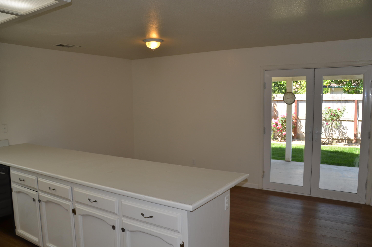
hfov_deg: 65.6
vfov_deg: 46.2
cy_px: 121
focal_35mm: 28
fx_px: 289
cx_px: 192
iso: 200
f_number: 3.5
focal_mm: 18
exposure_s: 1/200
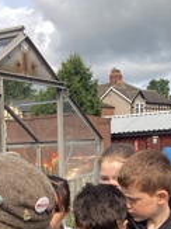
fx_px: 501
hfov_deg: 19.3
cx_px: 55
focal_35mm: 76
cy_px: 253
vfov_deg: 24.0
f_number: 2.4
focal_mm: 3.3
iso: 25
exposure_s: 1/657
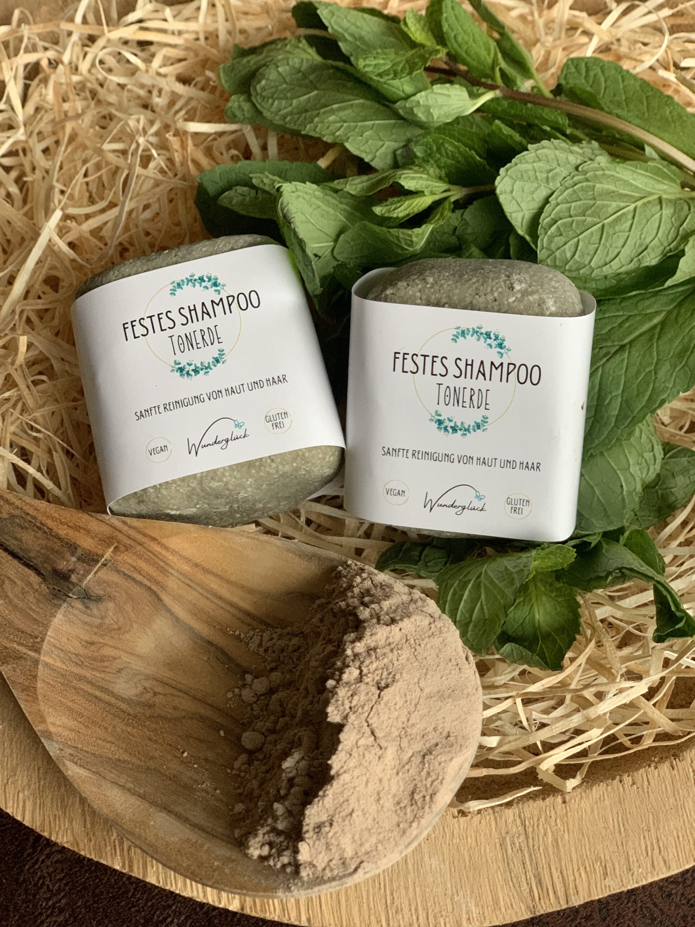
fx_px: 1392
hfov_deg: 28.0
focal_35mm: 52
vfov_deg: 36.8
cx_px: 348
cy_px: 464
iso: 200
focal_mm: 6
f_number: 2.4
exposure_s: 1/60
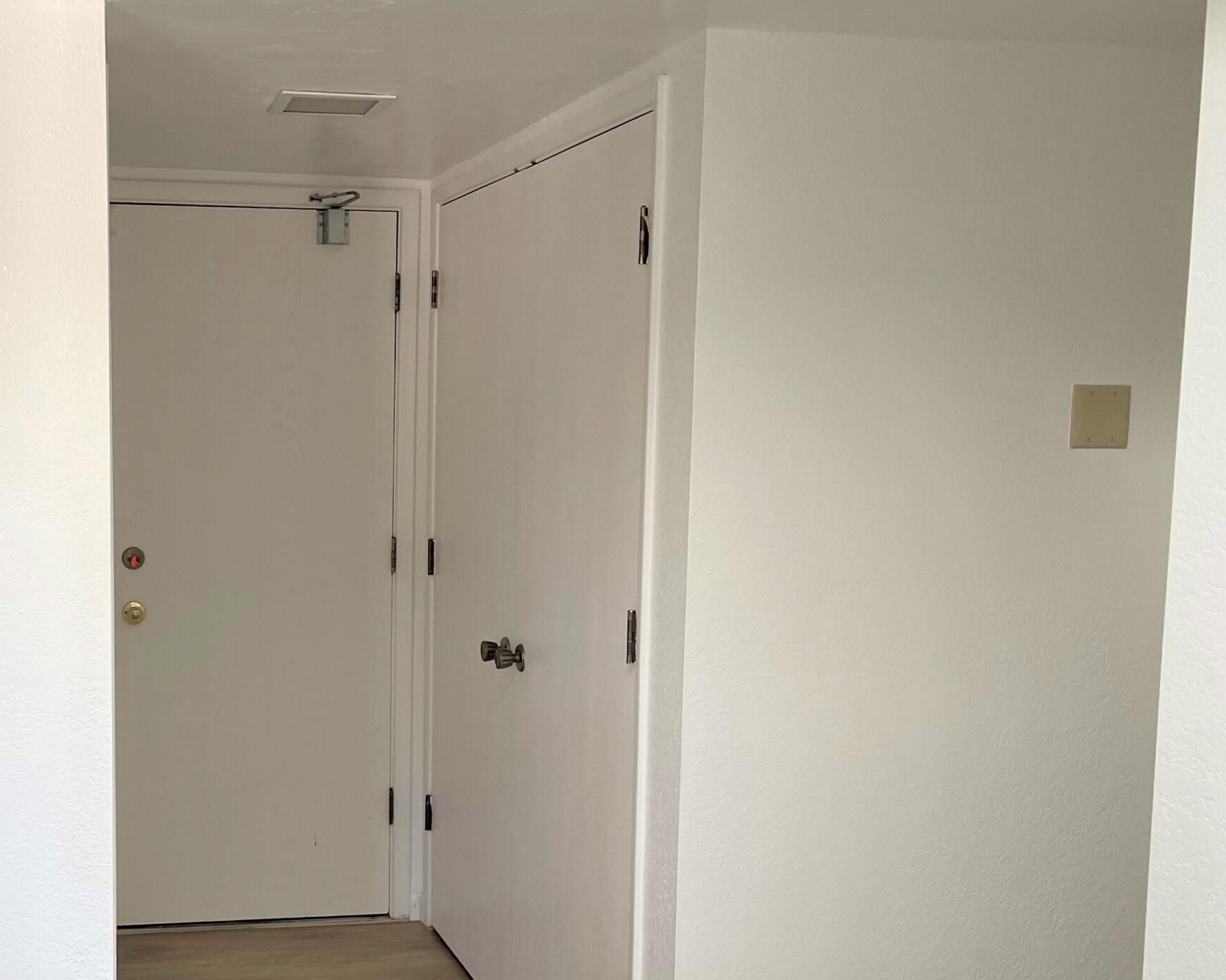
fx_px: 1597
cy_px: 578
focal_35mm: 44
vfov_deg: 34.1
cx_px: 307
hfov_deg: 40.8
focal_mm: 4.2
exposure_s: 1/121
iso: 100
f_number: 1.6
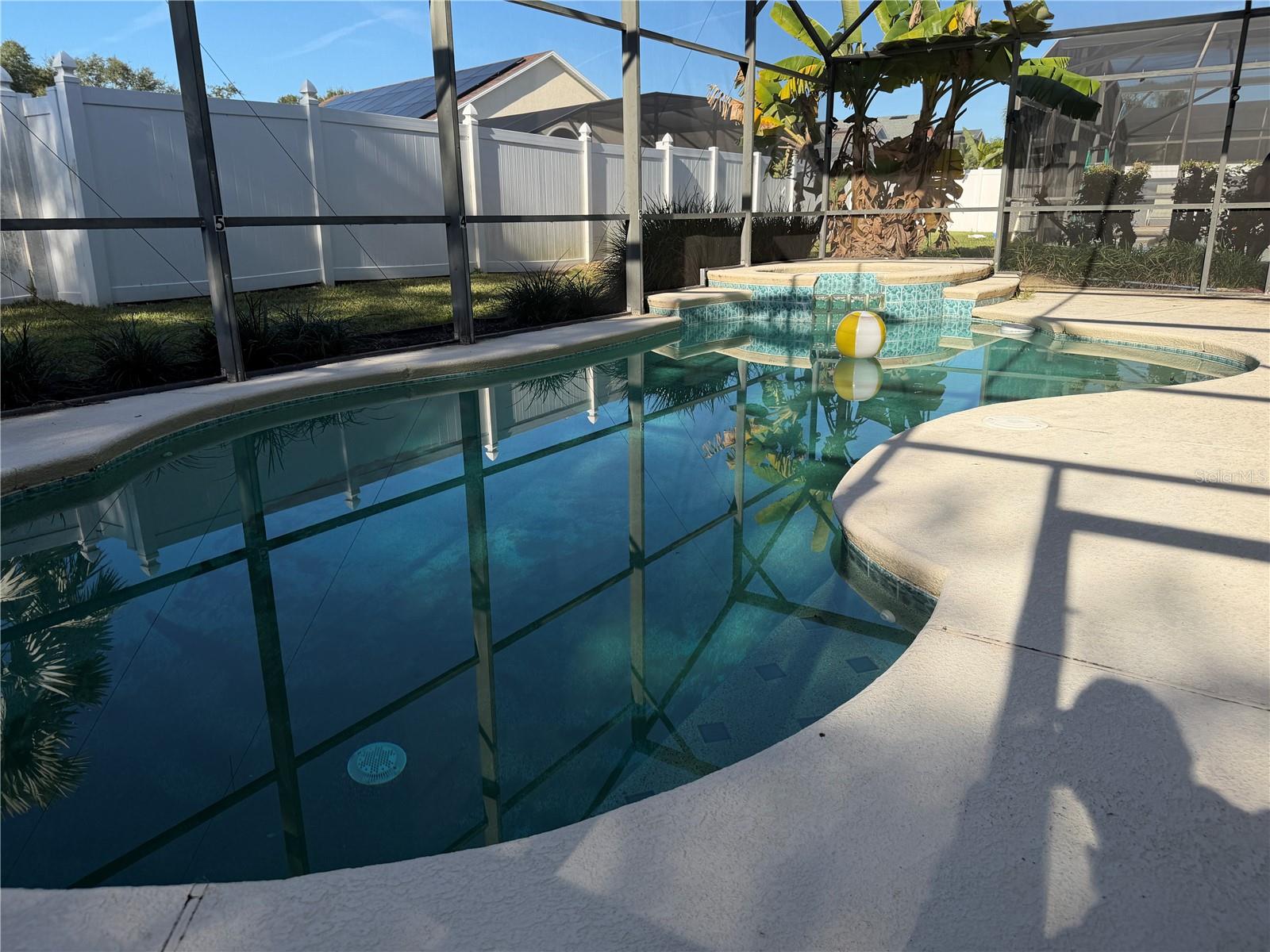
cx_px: 635
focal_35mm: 24
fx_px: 881
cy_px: 476
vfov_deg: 56.8
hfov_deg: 71.6
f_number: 1.78
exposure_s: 1/2110
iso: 80
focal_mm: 6.76
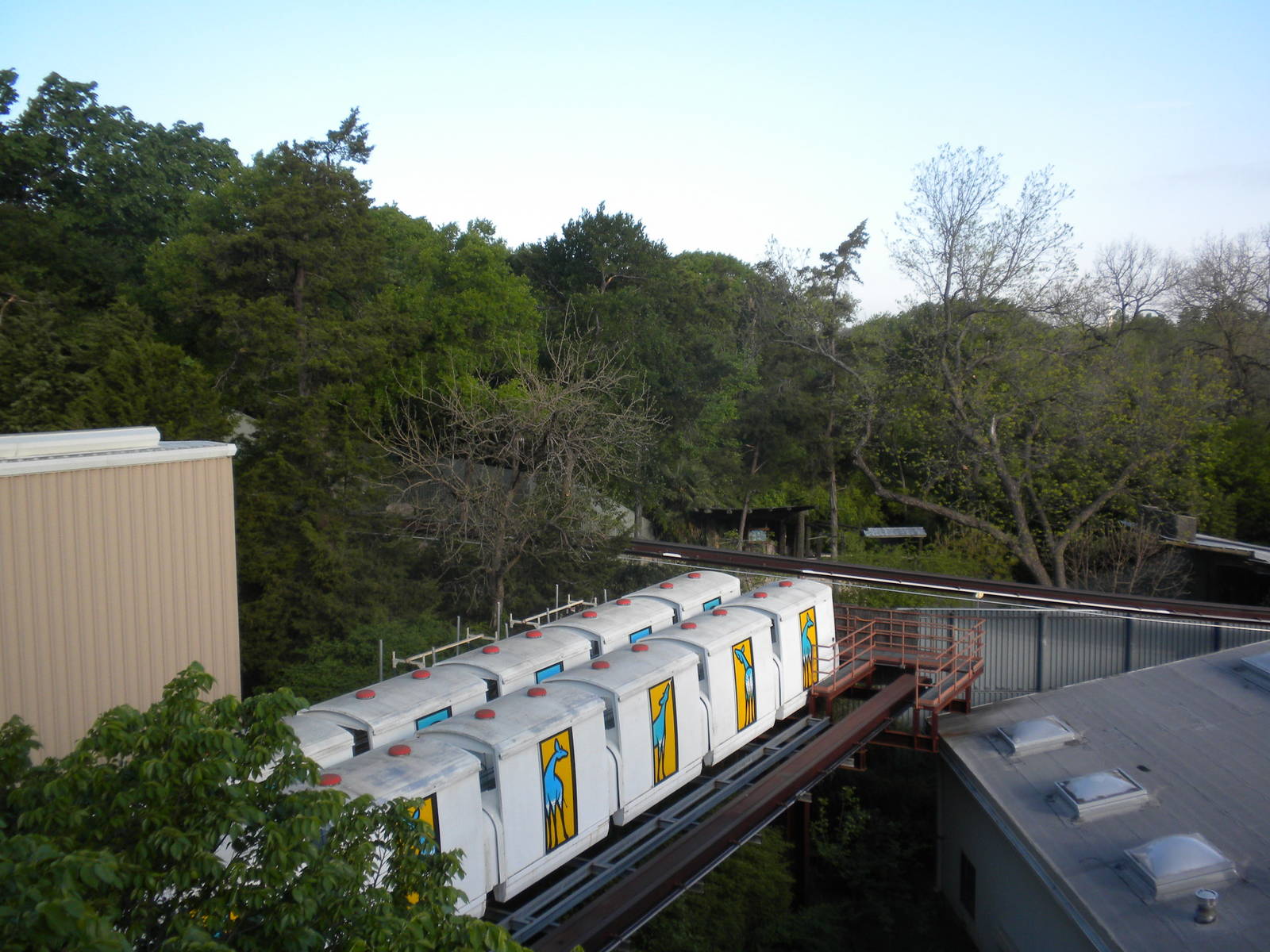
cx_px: 635
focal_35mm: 37
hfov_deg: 50.1
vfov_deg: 38.7
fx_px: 1357
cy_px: 476
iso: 64
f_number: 3.5
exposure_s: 1/337
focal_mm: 6.6
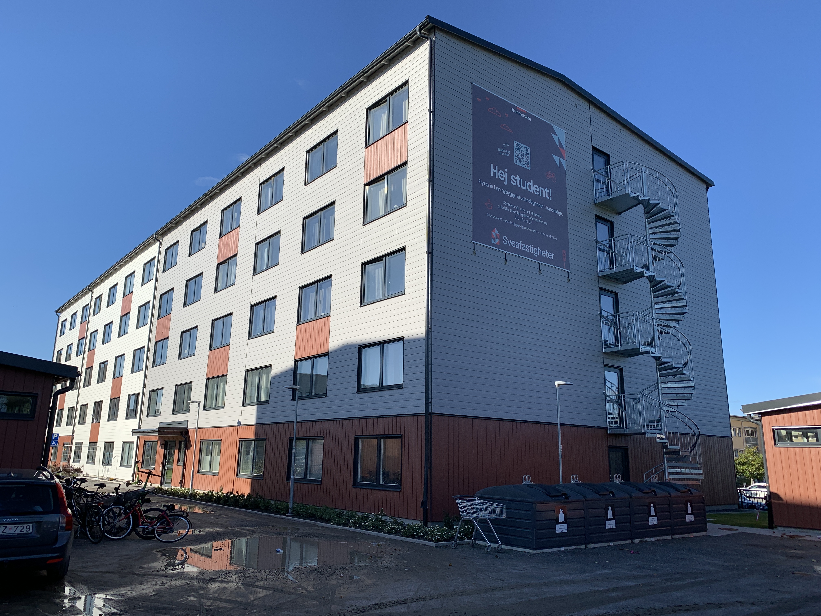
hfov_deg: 67.3
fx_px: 617
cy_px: 308
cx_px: 410
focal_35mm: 26
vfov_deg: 53.1
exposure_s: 1/1992
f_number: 1.8
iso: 25
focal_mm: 4.25
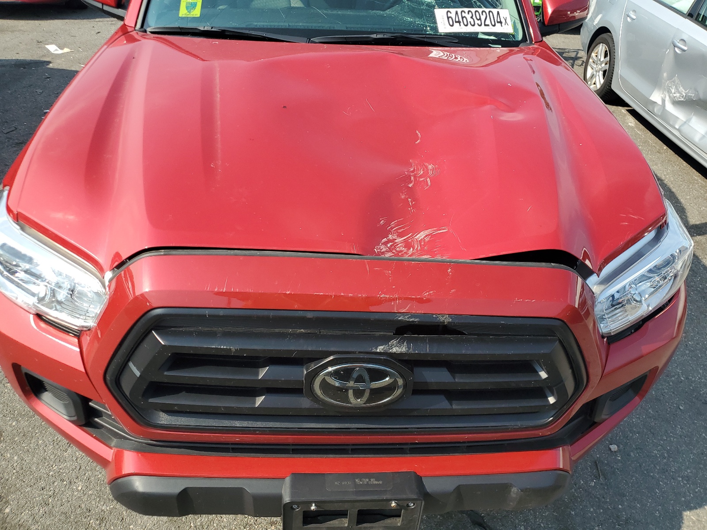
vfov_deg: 53.1
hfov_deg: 67.3
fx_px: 531
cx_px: 354
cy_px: 265
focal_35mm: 26
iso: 50
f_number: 1.5
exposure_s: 1/1667
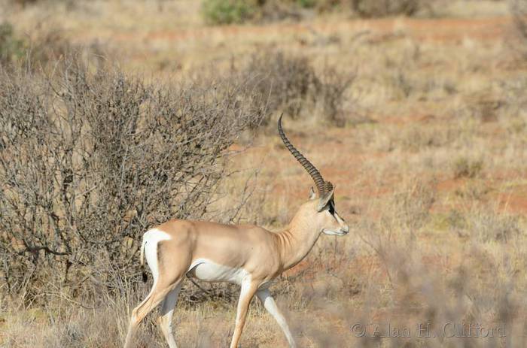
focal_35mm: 600
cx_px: 264
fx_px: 8761
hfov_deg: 3.4
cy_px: 174
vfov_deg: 2.3
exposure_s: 1/400
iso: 160
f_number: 8
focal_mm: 400
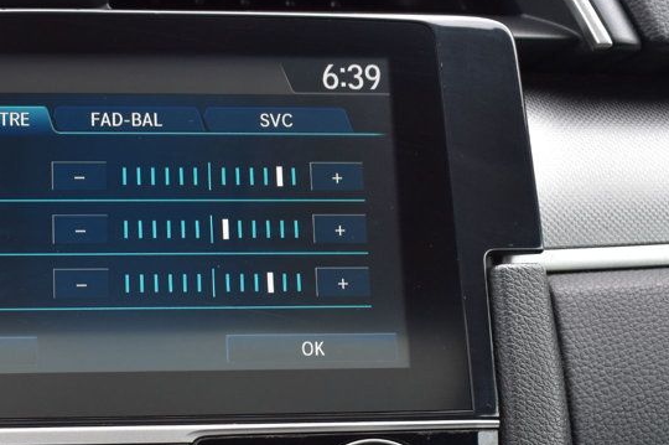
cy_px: 366
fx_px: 1374
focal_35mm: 74
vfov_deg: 18.2
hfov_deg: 27.0
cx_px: 156
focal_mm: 26
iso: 400
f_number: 8
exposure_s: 1/50
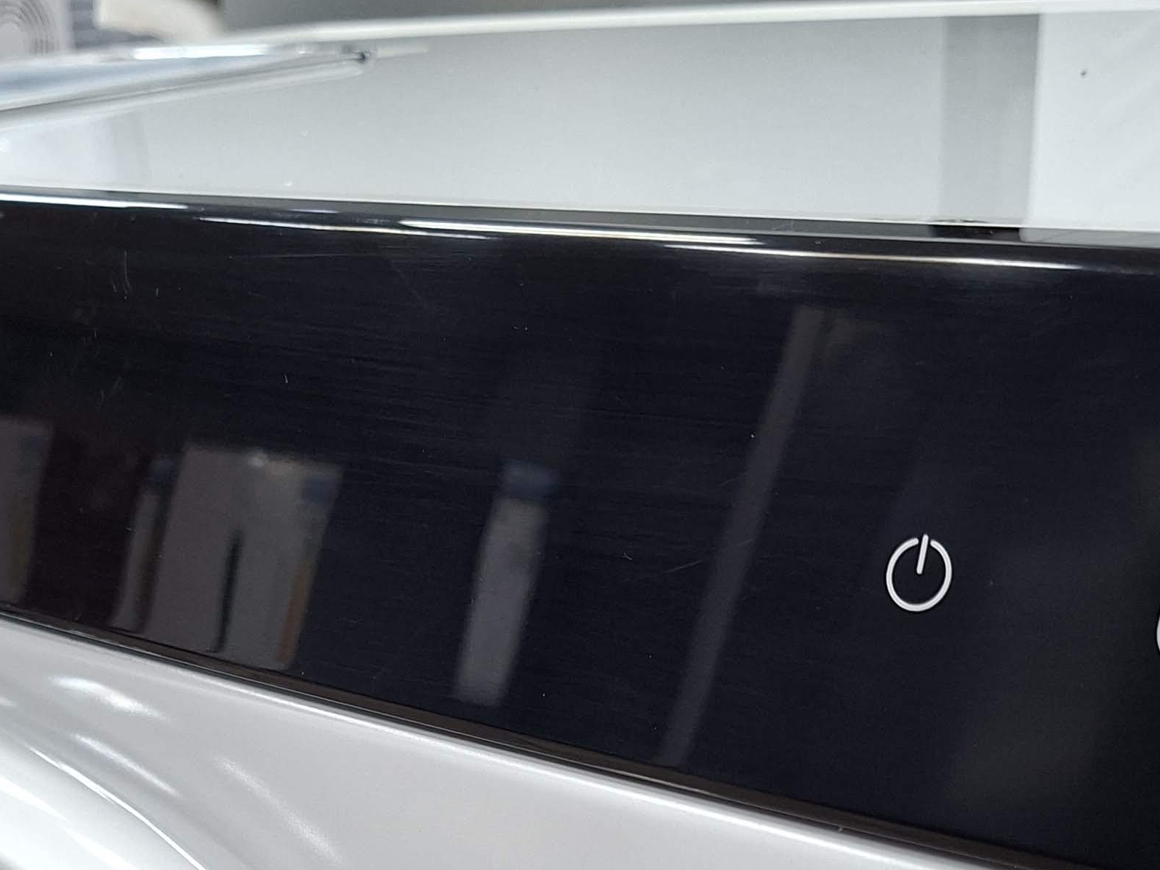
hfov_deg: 33.1
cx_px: 475
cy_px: 1029
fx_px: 1944
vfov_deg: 23.2
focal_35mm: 58
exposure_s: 1/50
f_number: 1.8
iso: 250
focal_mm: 5.54
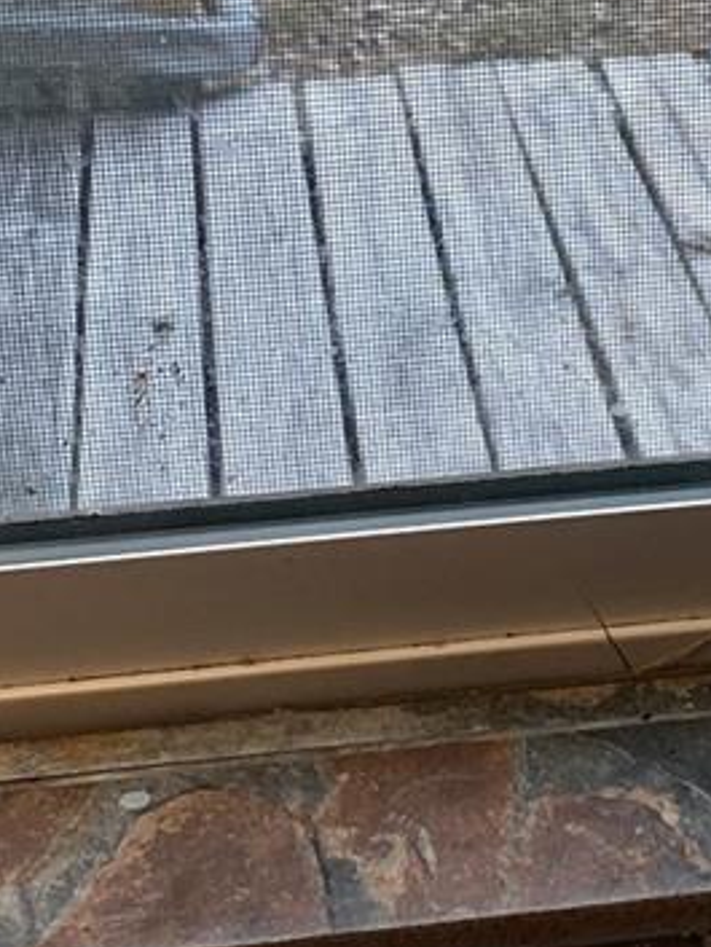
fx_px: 3093
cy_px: 0
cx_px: 722
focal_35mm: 113
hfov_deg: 12.9
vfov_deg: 17.0
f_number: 1.8
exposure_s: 1/120
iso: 50
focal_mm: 4.25
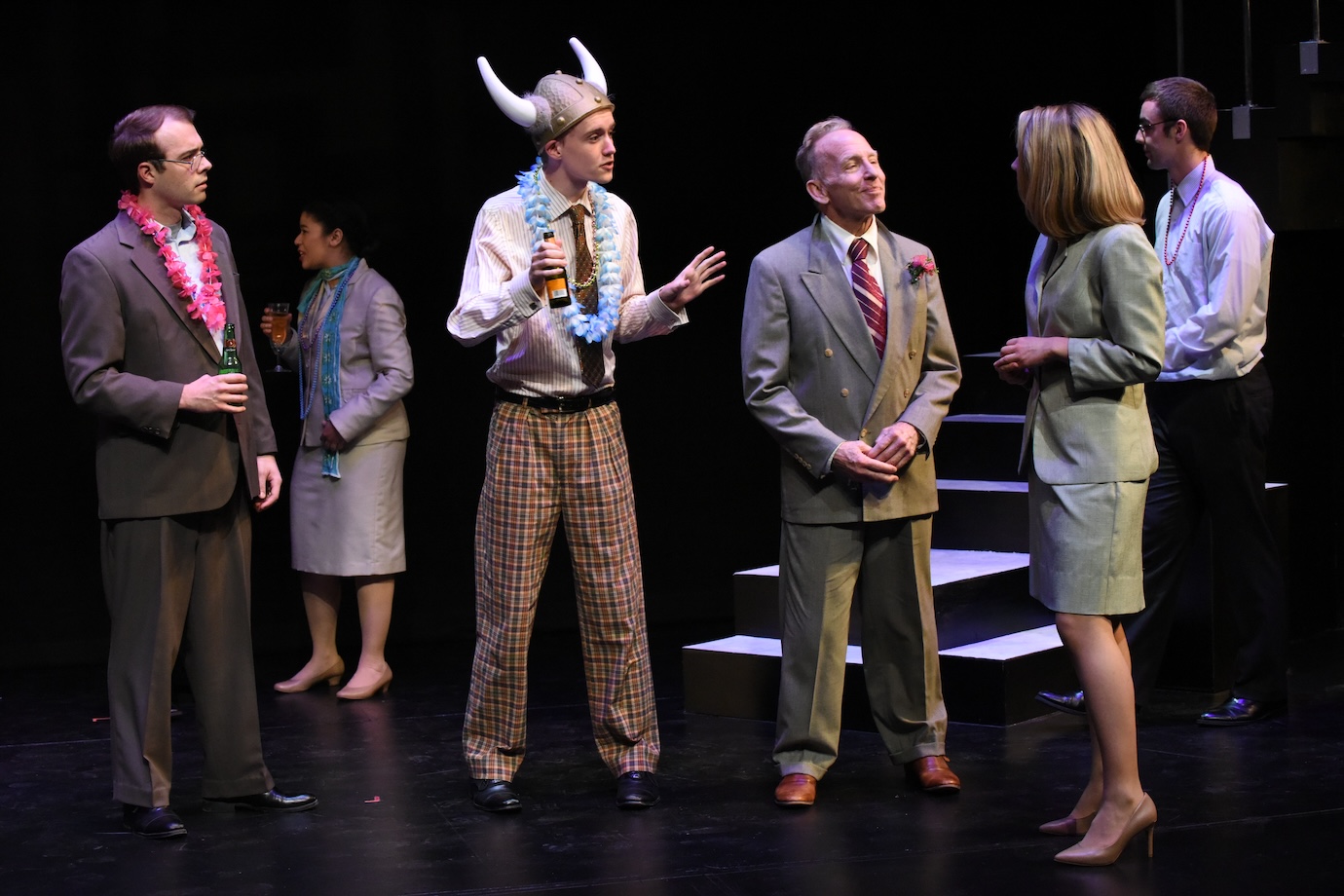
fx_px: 2613
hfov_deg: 28.8
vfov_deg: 19.5
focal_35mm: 70
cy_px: 448
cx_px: 672
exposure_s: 1/160
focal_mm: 70
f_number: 6.3
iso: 6400
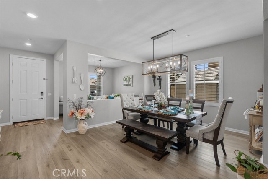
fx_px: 119
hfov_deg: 96.7
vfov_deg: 73.8
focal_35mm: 16
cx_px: 134
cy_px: 90
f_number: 8
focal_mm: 16
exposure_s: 1/15
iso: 2000
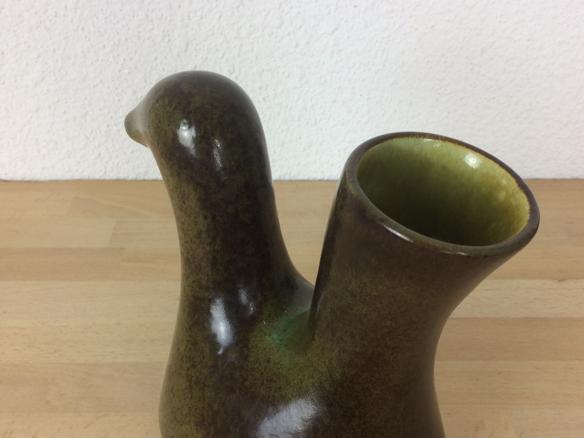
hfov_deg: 46.8
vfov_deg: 35.6
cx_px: 296
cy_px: 288
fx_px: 675
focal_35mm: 40
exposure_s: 1/50
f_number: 2.2
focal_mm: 4.15
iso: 40
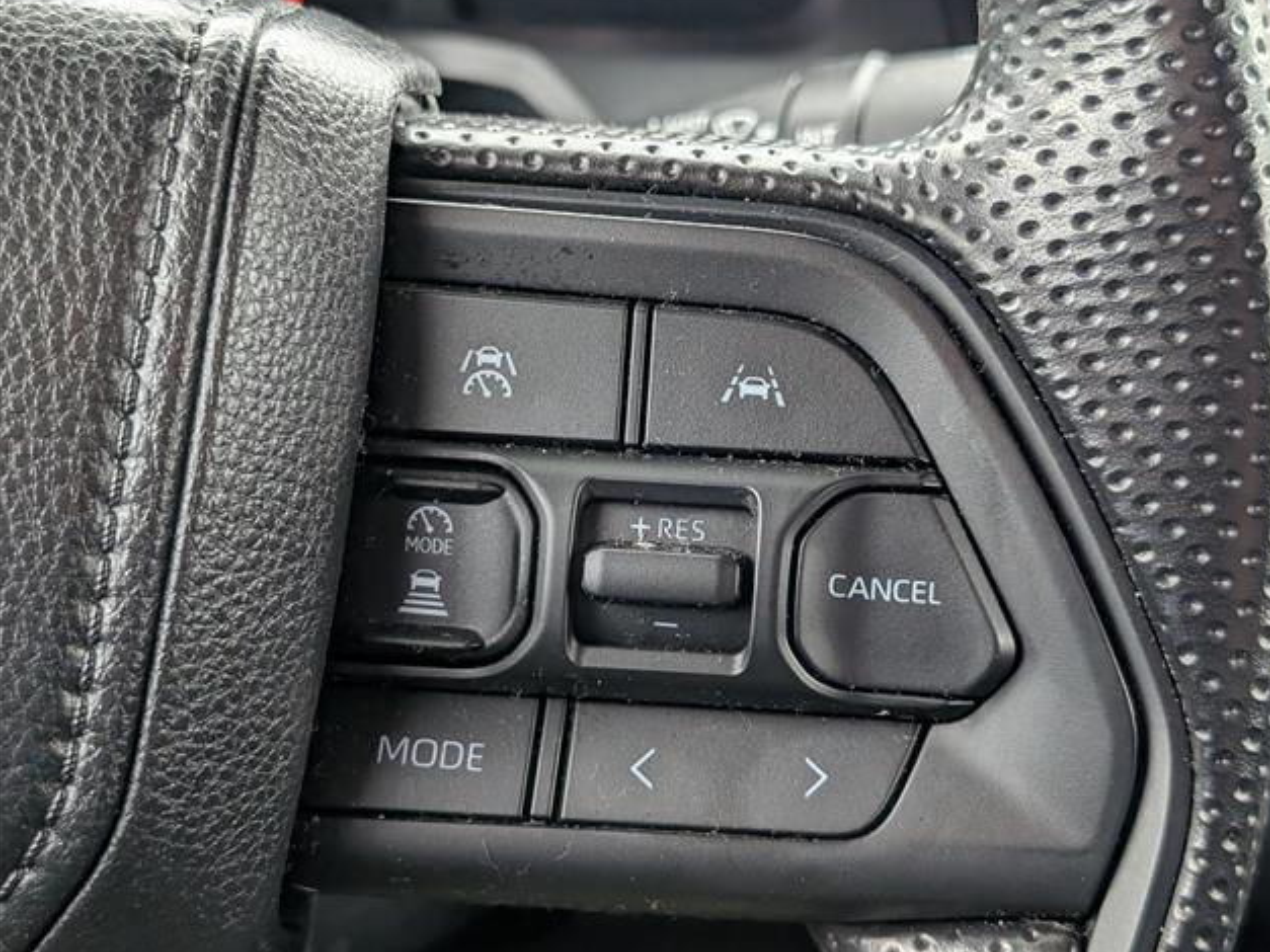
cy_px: 472
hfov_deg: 38.2
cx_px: 644
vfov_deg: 29.1
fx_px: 1834
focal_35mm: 50
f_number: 1.68
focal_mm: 6.9
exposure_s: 1/108
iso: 425
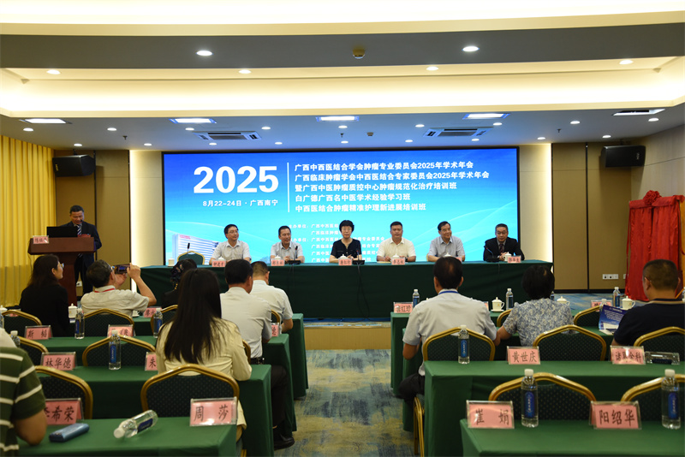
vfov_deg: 35.1
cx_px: 342
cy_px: 228
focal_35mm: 38
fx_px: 723
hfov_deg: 50.7
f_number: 4.2
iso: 1600
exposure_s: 1/250
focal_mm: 38
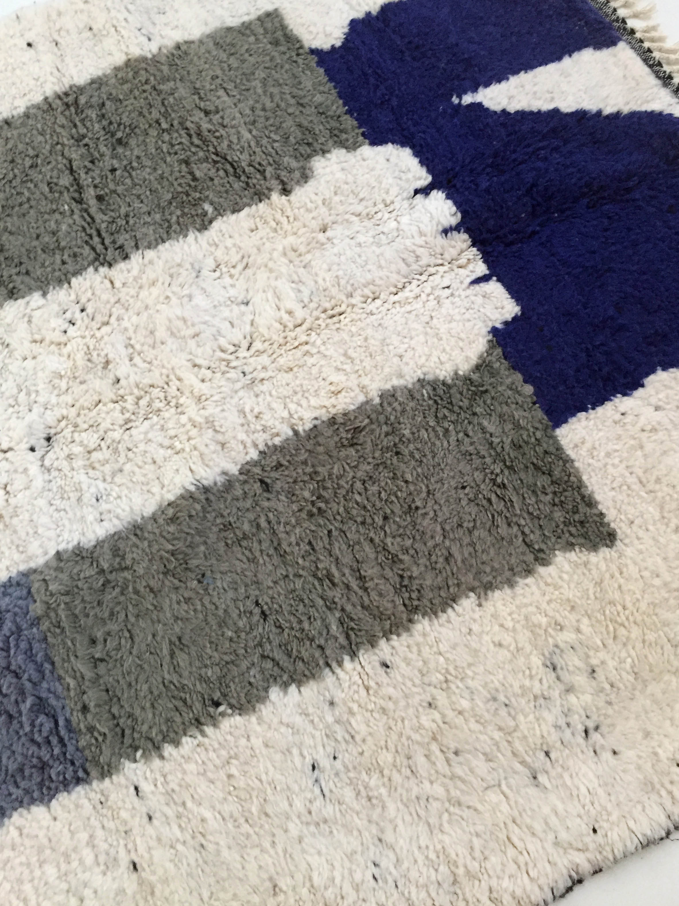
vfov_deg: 60.0
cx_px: 347
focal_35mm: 30
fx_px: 785
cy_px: 439
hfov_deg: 46.8
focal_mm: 4.15
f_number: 2.2
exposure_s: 1/20
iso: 250
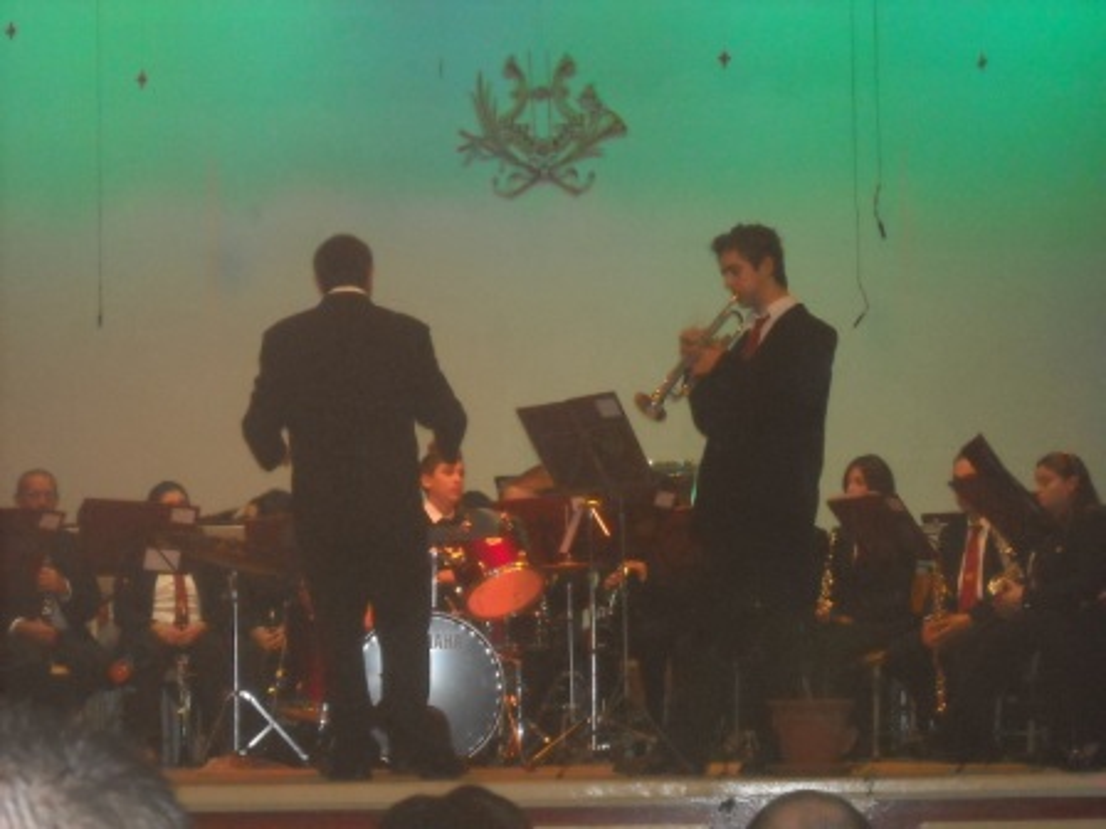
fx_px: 3355
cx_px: 553
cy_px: 414
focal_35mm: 105
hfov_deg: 18.7
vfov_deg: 14.1
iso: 733
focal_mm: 17.1
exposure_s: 1/125
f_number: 4.7
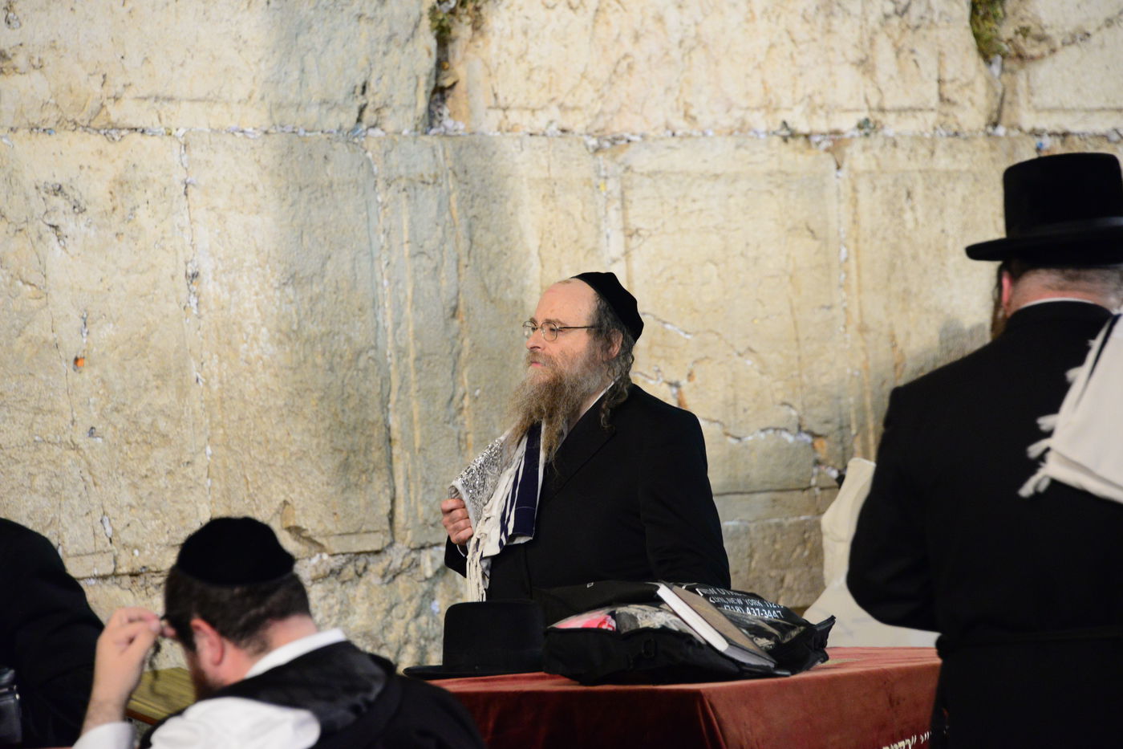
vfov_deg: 6.9
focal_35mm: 200
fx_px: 6238
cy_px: 374
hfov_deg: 10.3
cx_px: 562
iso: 5000
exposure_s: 1/60
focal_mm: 200
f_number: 5.6
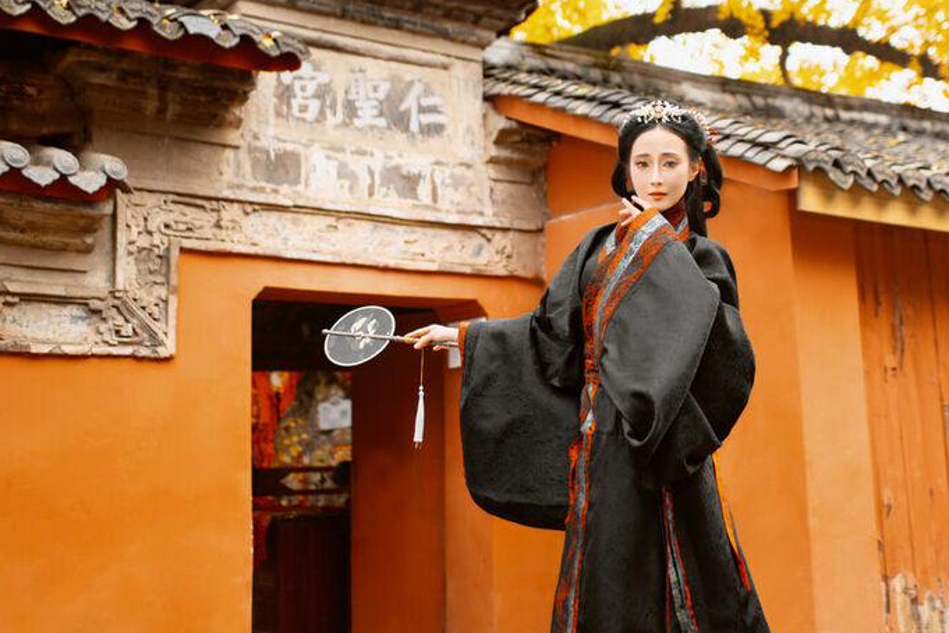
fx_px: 1423
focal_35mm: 54
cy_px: 171
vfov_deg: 24.8
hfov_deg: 36.8
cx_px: 538
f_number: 1.8
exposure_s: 1/1600
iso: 200
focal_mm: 35
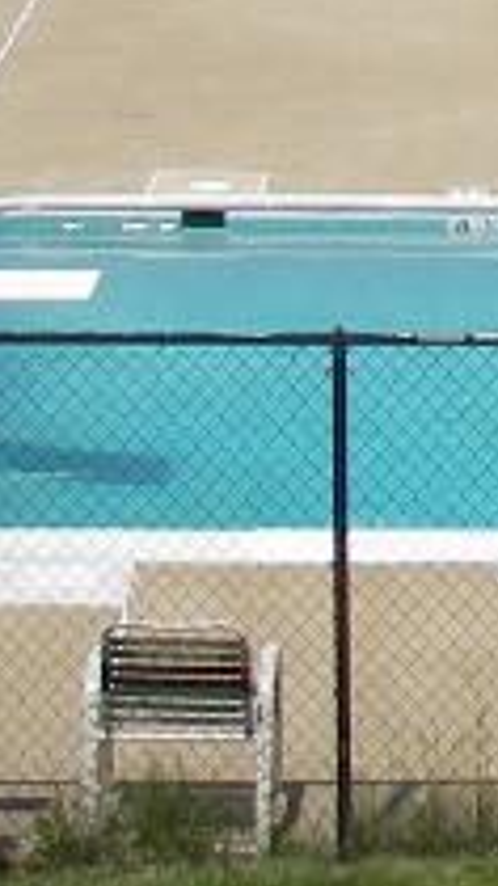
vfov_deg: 10.4
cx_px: 1473
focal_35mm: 202
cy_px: -295
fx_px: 4746
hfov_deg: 5.6
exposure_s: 1/1000
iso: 50
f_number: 3.3
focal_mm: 6.3
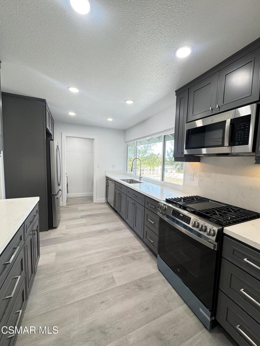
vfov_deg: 102.1
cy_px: 173
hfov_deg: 85.7
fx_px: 140
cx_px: 130
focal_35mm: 14
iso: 160
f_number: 2.2
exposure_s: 1/120
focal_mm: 2.22
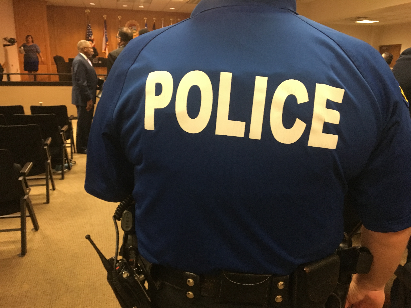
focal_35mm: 29
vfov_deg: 48.2
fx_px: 344
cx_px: 206
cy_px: 154
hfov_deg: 61.7
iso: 200
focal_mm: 4.15
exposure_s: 1/30
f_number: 2.2
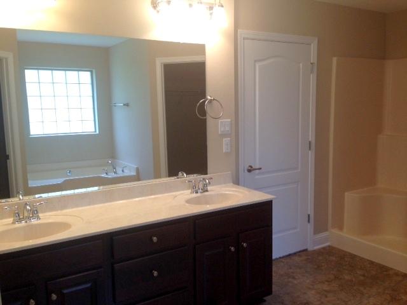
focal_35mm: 33
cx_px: 204
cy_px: 152
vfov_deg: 42.9
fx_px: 388
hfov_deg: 55.4
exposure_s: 1/60
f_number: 2.4
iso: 64
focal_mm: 4.12
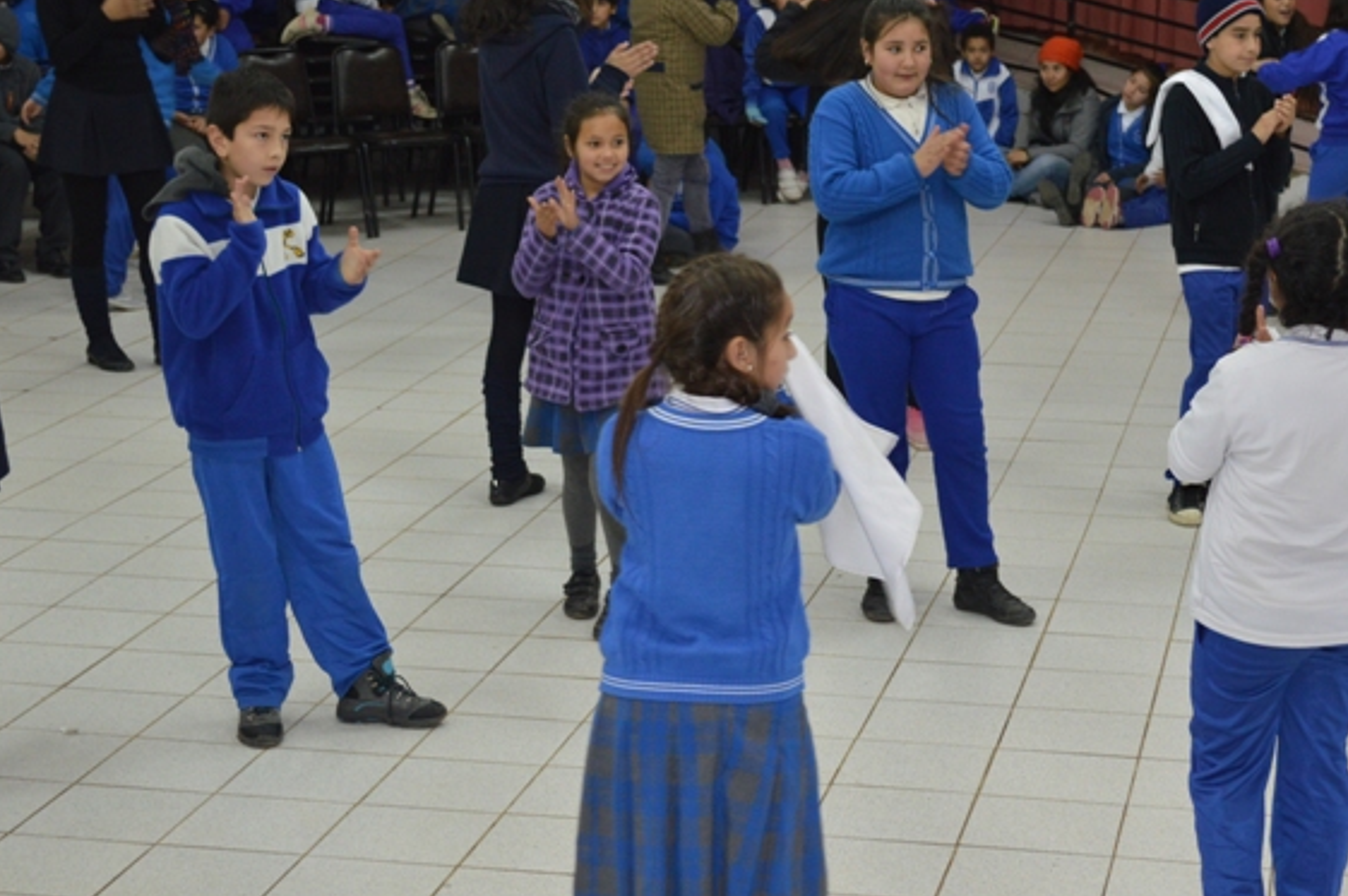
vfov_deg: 17.7
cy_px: 389
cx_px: 824
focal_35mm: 77
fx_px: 2881
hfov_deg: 26.3
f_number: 5
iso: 640
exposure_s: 1/60
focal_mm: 36
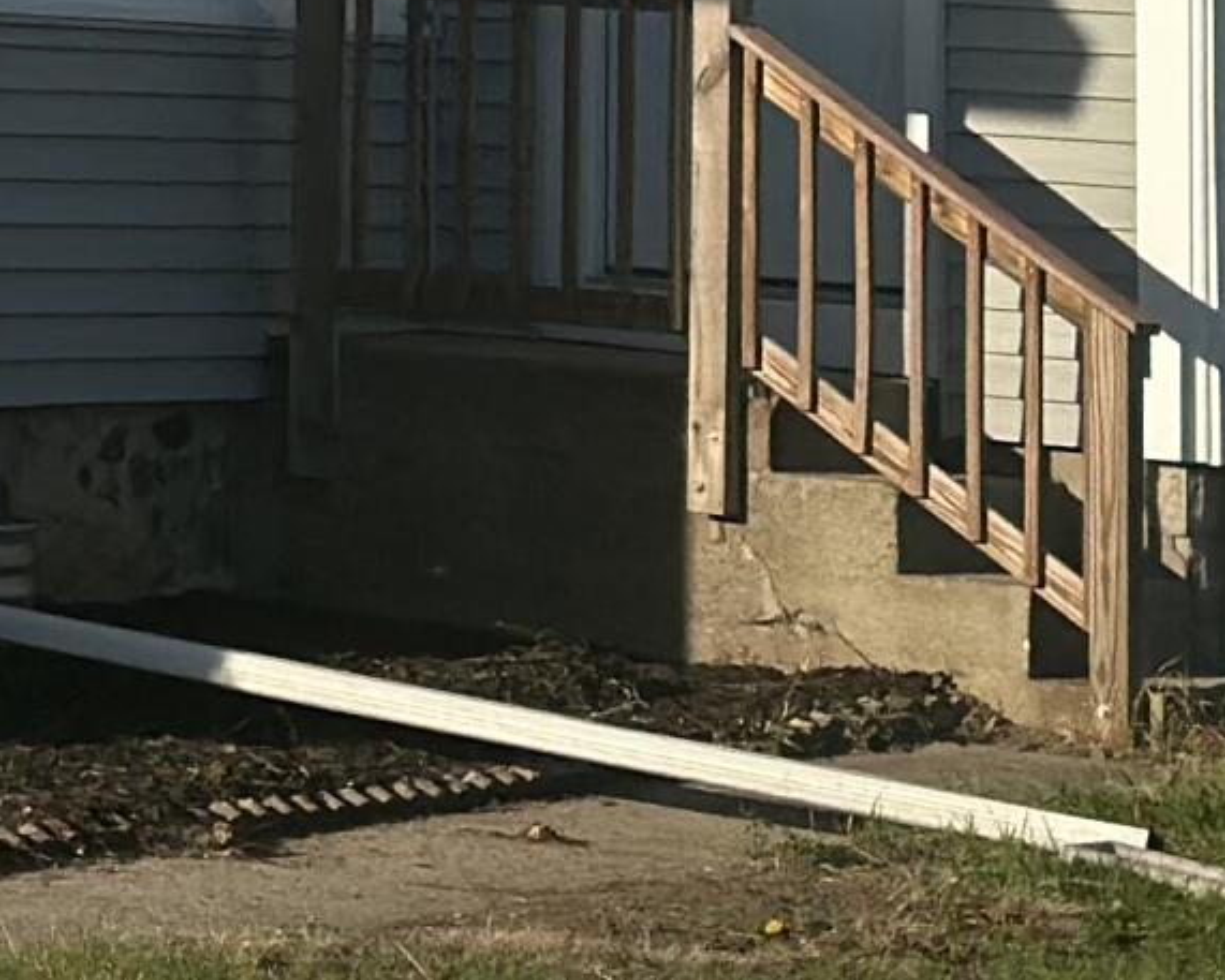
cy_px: -1430
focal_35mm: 246
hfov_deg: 7.5
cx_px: -1332
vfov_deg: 6.0
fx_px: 8920
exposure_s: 1/8197
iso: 100
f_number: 1.78
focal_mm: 6.86
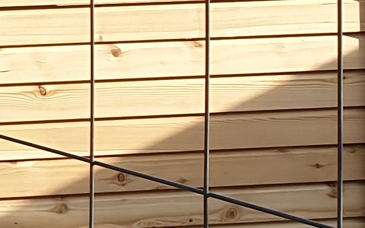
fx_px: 1939
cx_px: -868
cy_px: -83
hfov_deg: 8.3
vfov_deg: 6.7
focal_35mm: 195
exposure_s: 1/805
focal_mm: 4.3
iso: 50
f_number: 2.4
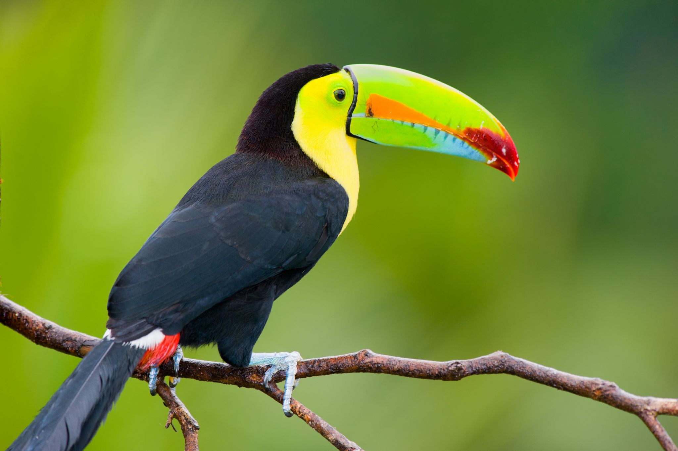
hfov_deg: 2.9
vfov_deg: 2.0
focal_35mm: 700
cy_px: 226
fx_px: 13175
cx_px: 339
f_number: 6.3
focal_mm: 700
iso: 800
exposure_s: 1/200
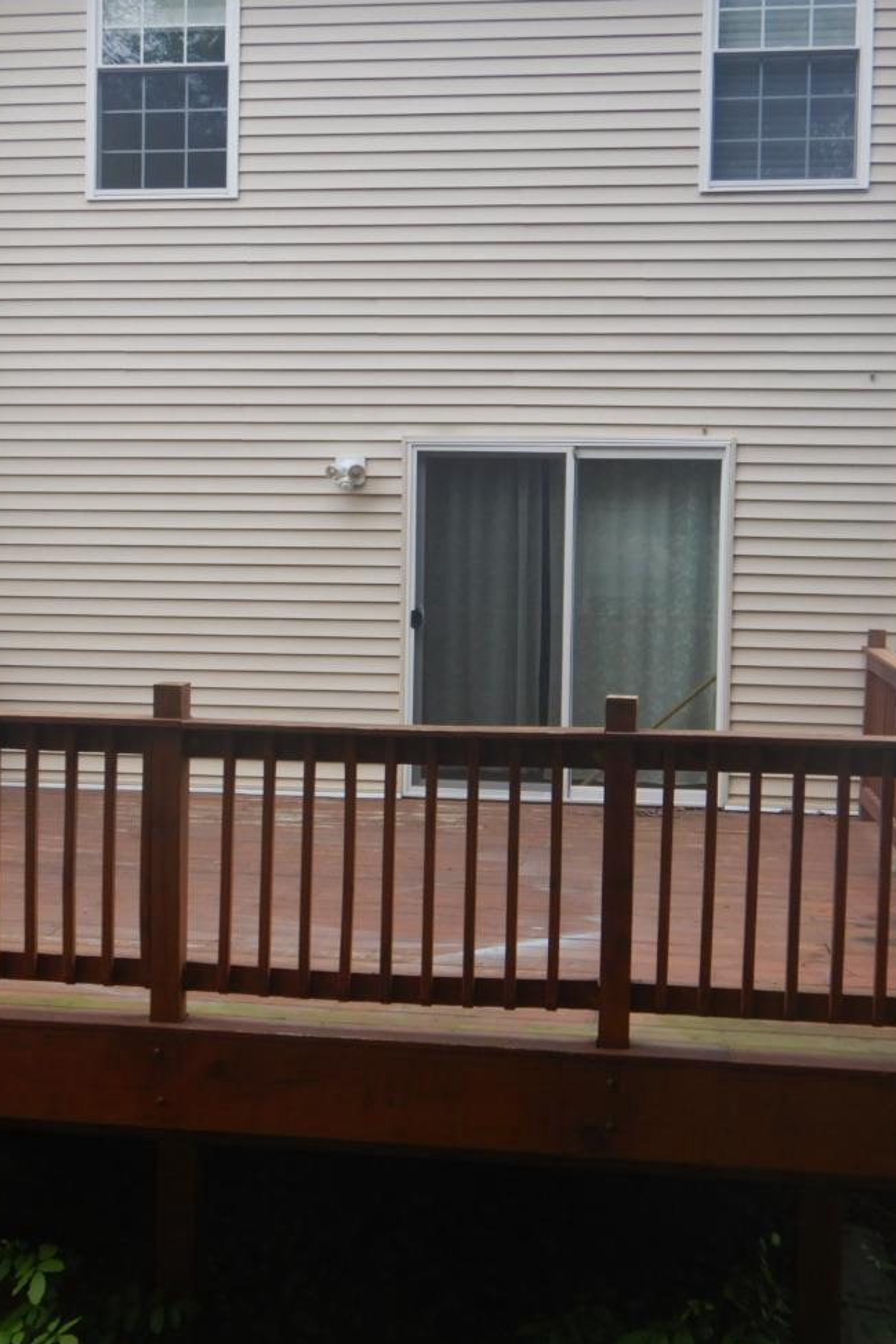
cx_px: 451
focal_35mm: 41
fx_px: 1531
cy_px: 618
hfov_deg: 32.6
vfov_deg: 47.4
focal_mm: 4.3
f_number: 2.8
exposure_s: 1/250
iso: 125
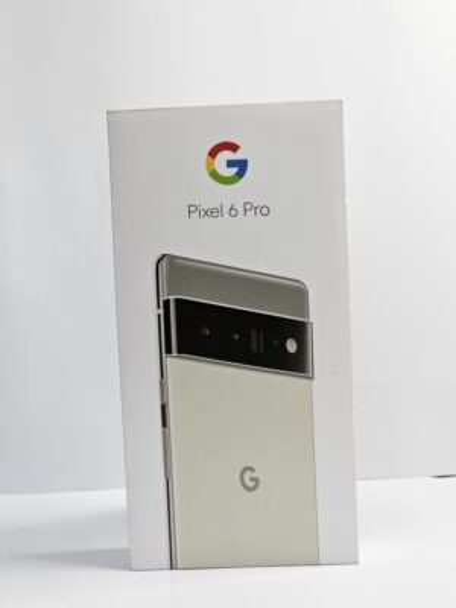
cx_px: 228
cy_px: 304
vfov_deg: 28.2
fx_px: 1212
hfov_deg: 21.3
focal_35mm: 69
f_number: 2.4
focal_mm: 7.9
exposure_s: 1/100
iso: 100
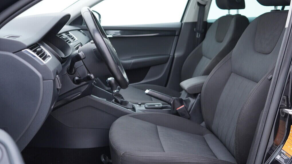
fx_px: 294
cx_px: 147
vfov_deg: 31.1
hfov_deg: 52.8
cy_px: 67
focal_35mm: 38
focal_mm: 24
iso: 200
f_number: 2.8
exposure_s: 1/40
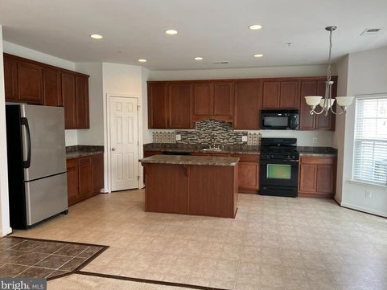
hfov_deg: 65.3
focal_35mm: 27
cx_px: 199
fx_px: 302
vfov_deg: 51.4
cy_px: 143
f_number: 1.5
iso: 80
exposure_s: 1/60
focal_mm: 5.7
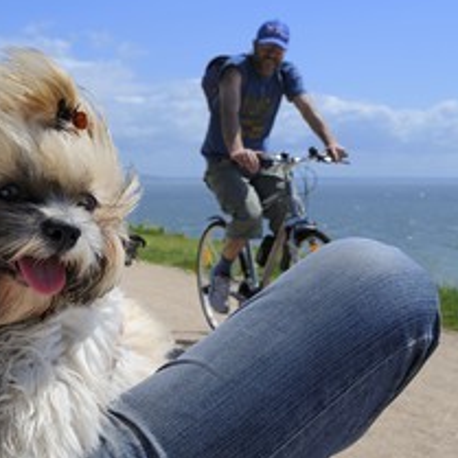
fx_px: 868
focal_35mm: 58
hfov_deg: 29.4
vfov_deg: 29.5
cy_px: 278
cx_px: 153
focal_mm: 34
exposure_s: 1/200
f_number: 13
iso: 200
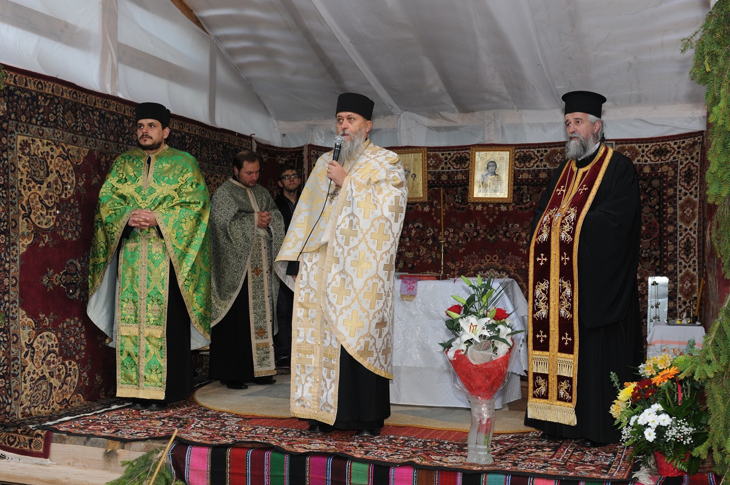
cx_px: 365
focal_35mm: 42
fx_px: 851
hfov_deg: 46.4
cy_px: 242
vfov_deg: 31.8
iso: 500
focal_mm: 28
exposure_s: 1/60
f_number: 6.3
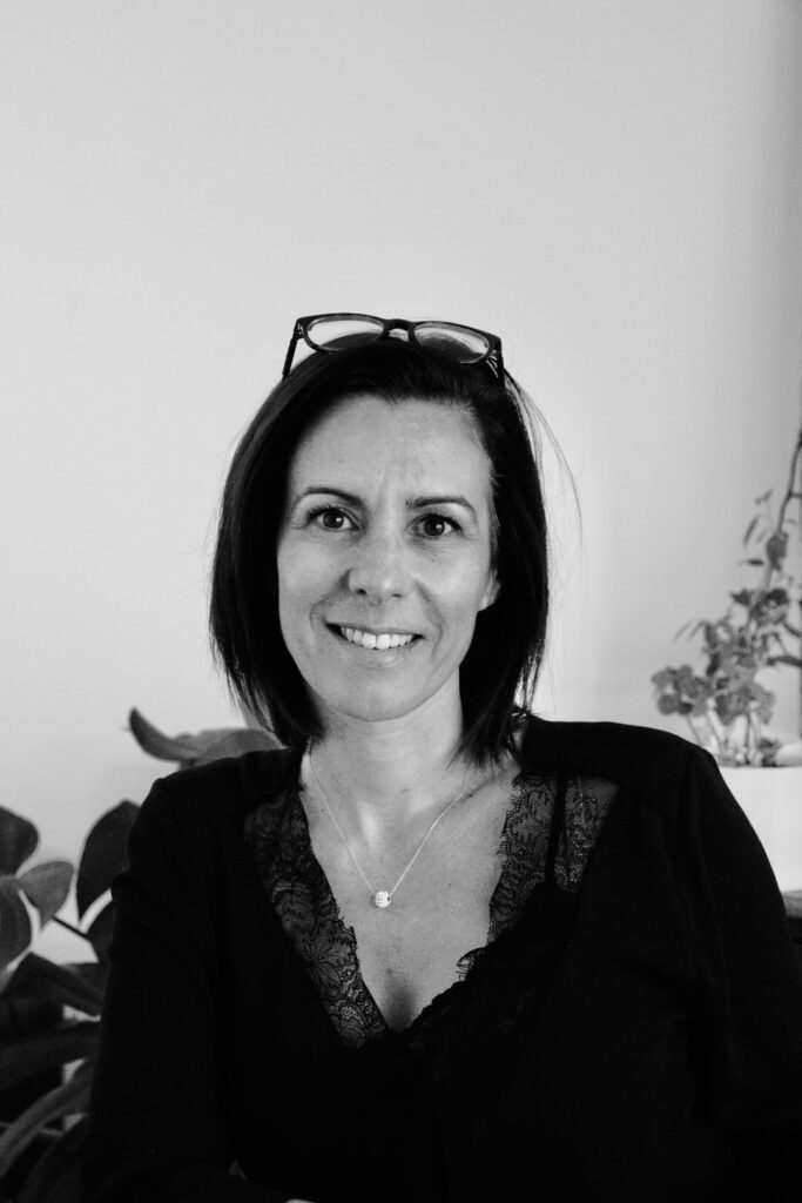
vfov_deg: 31.9
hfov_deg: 21.6
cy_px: 602
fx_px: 2104
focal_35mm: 63
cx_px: 401
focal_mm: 42
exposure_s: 1/60
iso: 800
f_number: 4.5
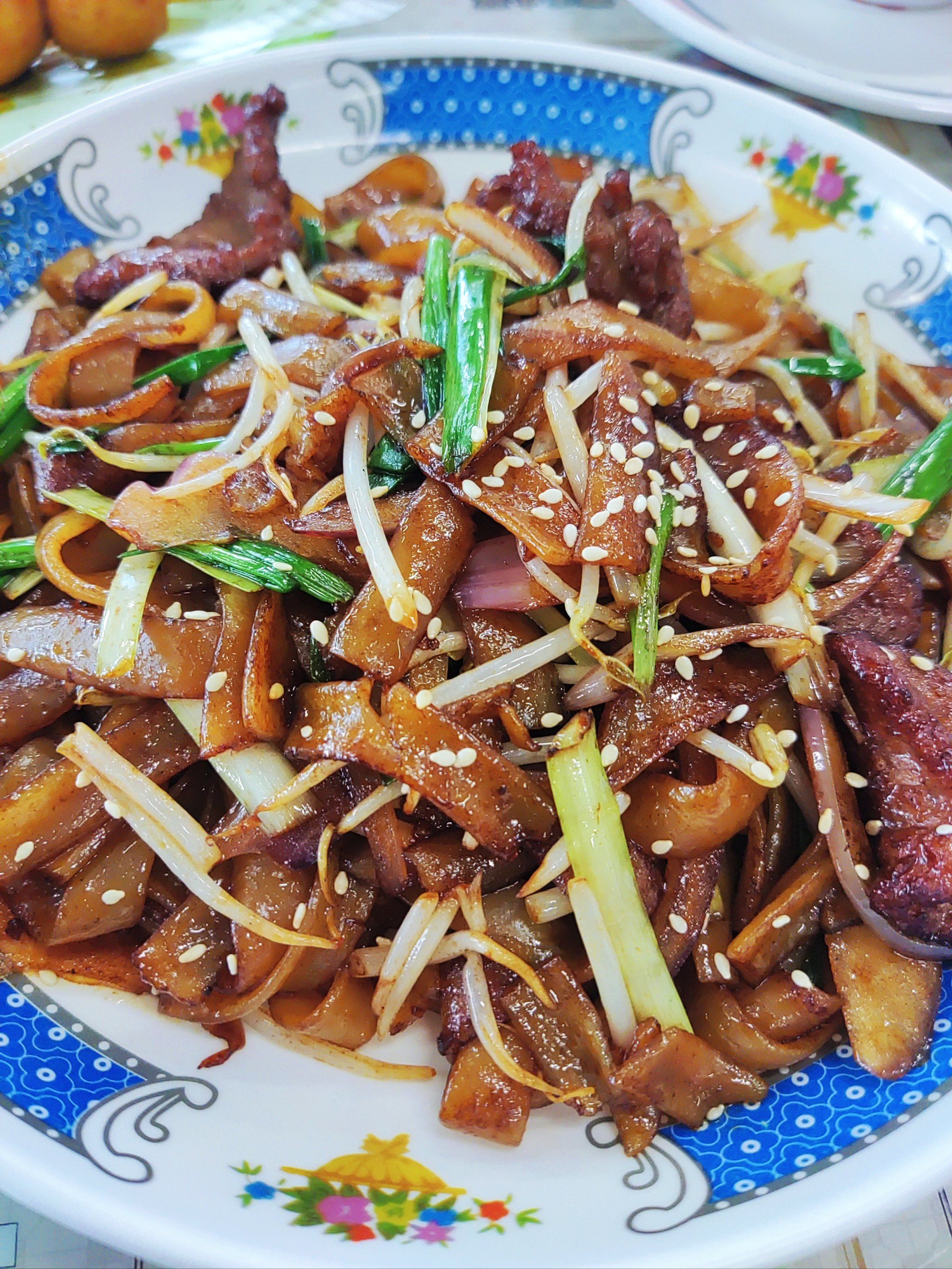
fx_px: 917
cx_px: 476
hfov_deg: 54.9
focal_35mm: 25
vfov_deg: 69.4
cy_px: 634
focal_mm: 4.71
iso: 184
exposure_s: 1/50
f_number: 1.79
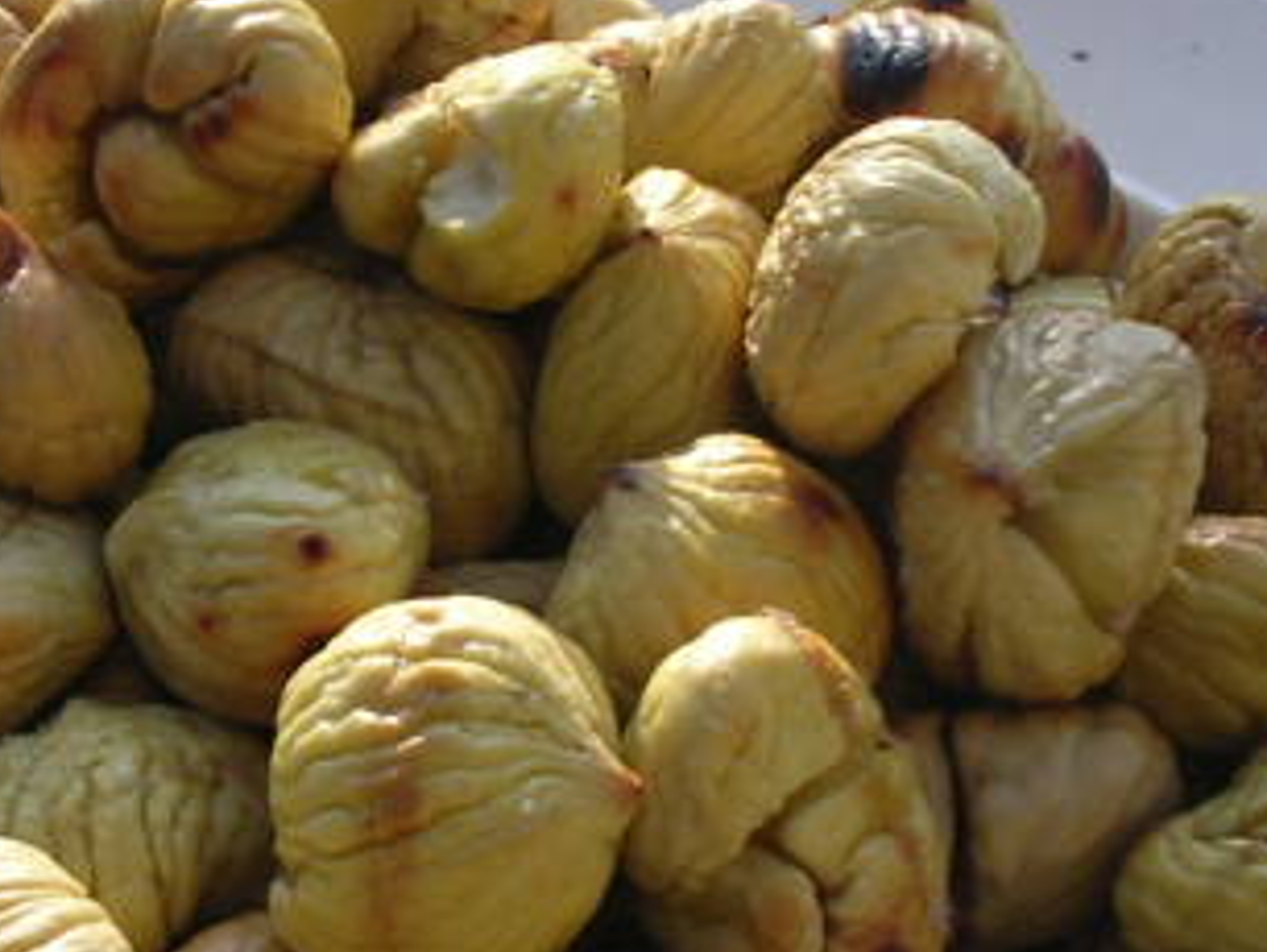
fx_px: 5128
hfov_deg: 14.0
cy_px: 501
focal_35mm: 140
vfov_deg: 10.6
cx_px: 331
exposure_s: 1/391
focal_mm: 10.2
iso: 100
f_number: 3.6
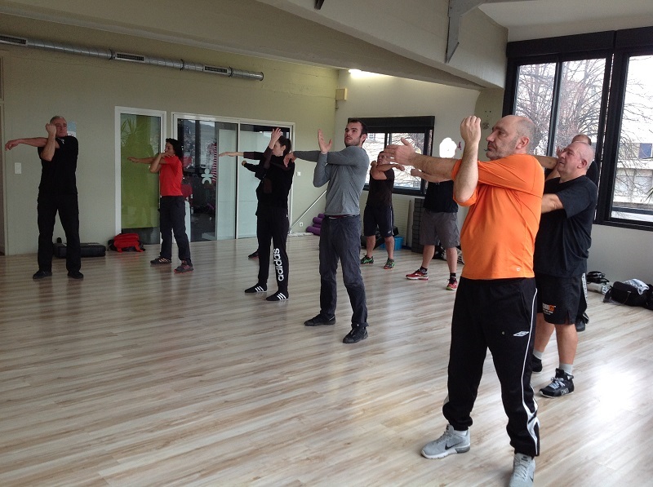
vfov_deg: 40.6
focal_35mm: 35
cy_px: 244
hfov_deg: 52.7
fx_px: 659
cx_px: 326
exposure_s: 1/60
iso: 80
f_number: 2.4
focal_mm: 4.28
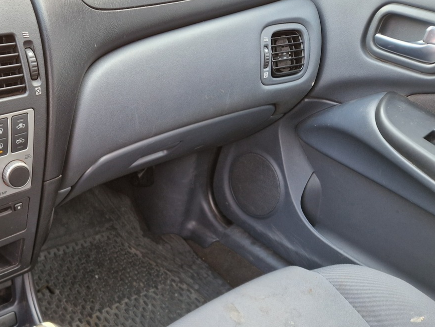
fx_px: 478
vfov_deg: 36.9
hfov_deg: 46.7
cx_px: 94
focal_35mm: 38
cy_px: 240
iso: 160
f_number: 1.8
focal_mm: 5.4
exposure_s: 1/100
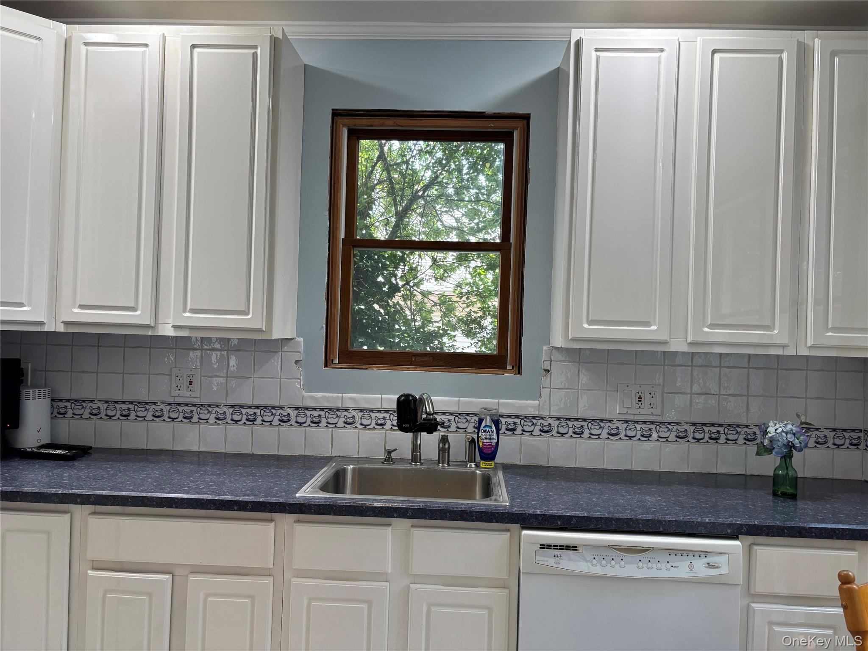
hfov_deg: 67.3
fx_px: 652
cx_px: 434
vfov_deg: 53.1
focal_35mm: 26
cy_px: 326
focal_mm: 5.96
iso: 80
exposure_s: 1/120
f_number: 1.6
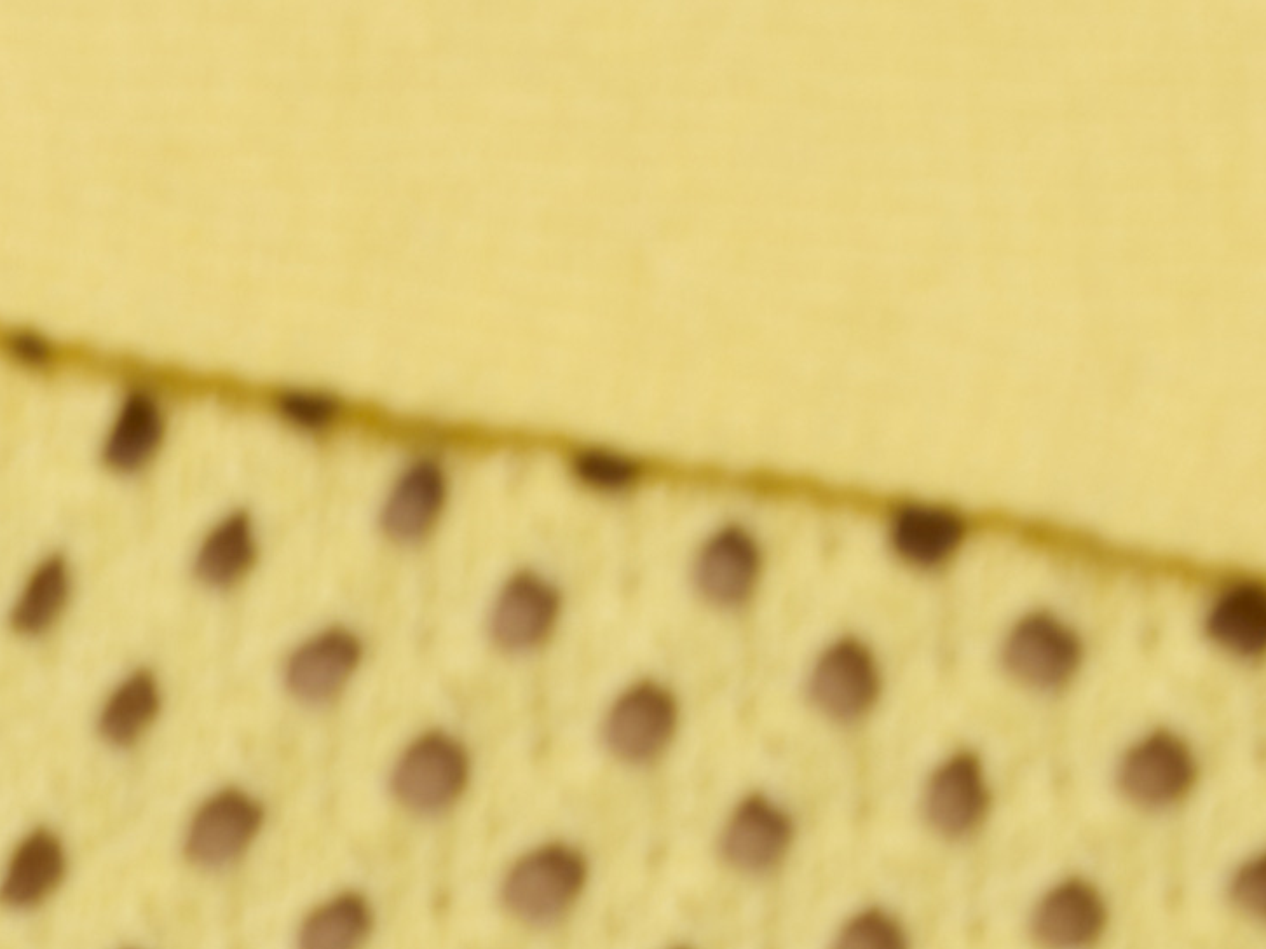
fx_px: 41021
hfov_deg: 1.8
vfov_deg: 1.3
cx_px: -1371
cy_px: 4227
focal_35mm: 1122
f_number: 8
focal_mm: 140
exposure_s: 1/160
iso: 125
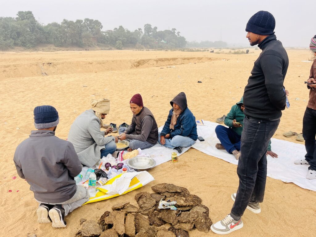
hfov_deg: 67.3
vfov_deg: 53.1
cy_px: 118
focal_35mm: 26
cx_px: 158
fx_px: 237
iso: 50
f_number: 1.6
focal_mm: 5.1
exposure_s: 1/804
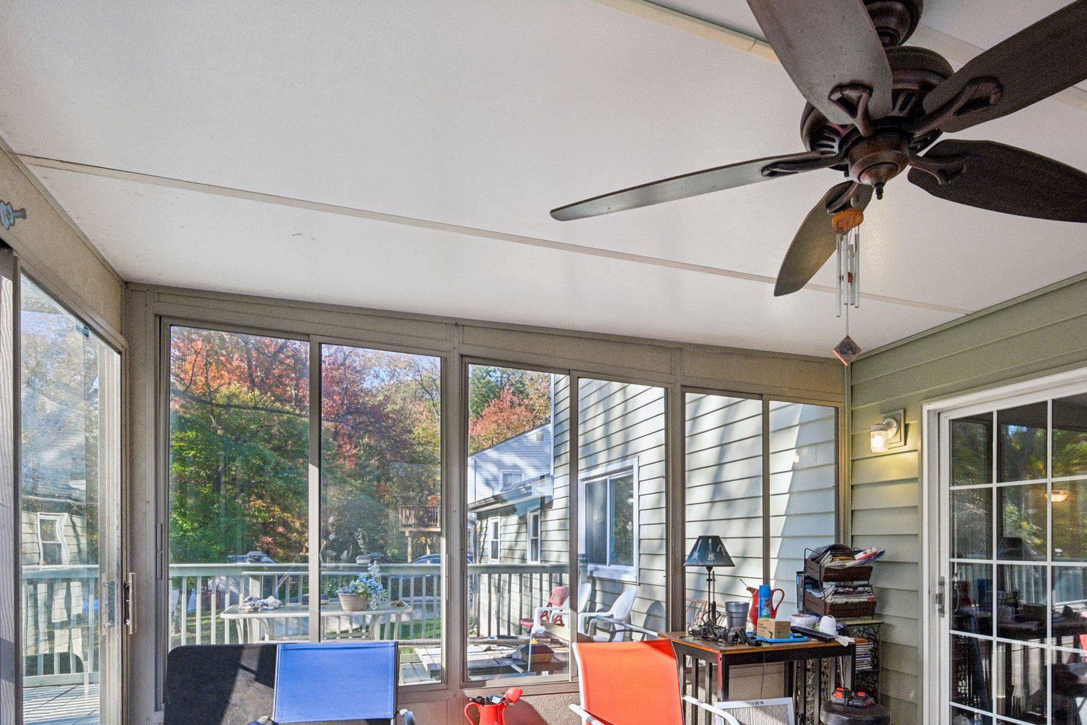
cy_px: 493
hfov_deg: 78.1
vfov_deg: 55.8
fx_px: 664
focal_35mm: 22
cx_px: 623
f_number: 8
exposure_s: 1/320
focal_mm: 16
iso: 800
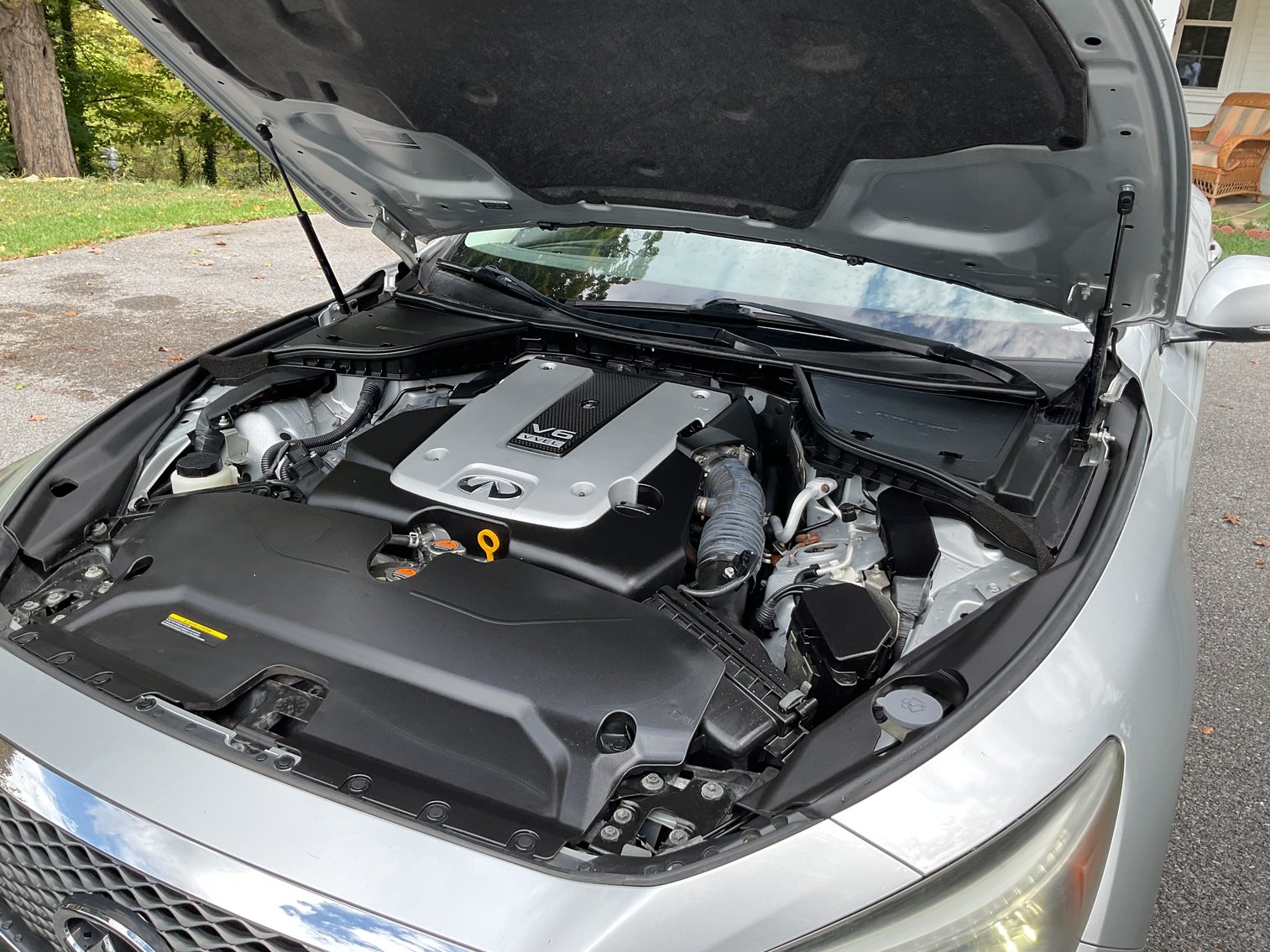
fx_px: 1064
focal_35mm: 29
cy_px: 476
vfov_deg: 48.2
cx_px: 635
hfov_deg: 61.7
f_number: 1.8
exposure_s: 1/259
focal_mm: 3
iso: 16
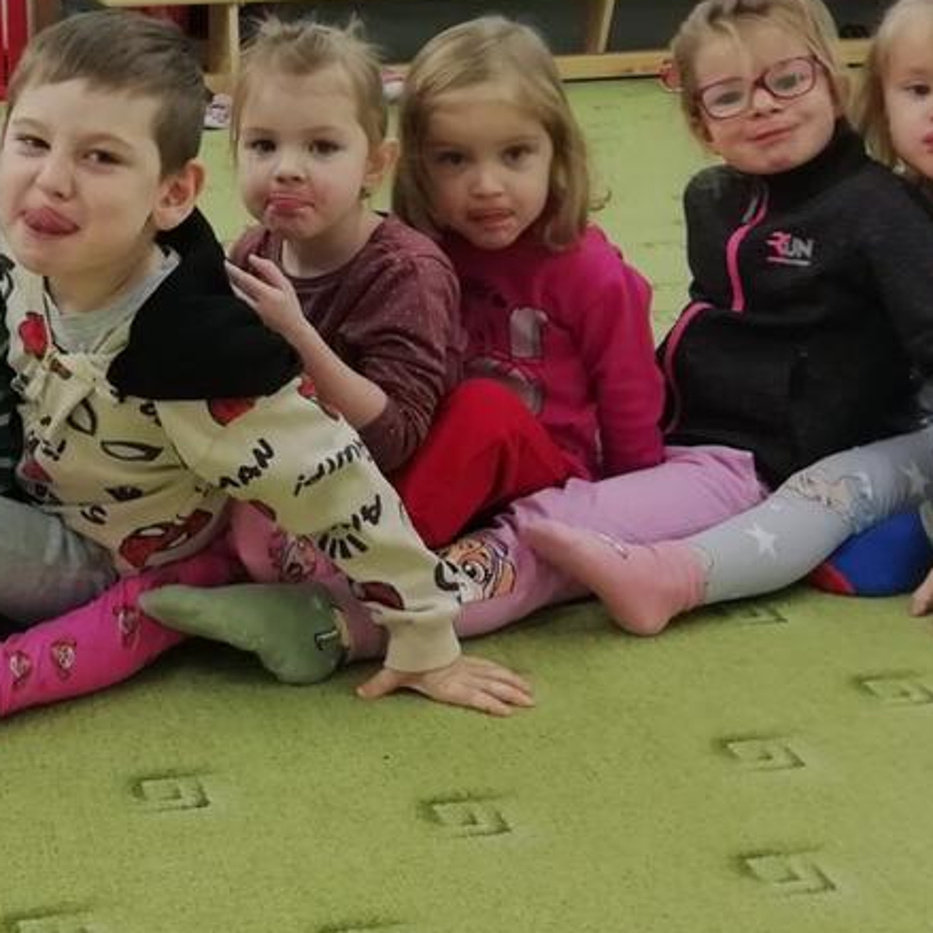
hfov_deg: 24.1
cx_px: 138
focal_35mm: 70
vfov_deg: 24.3
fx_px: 2135
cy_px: 187
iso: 64
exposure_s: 1/33.3
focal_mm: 3.46
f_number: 2.2
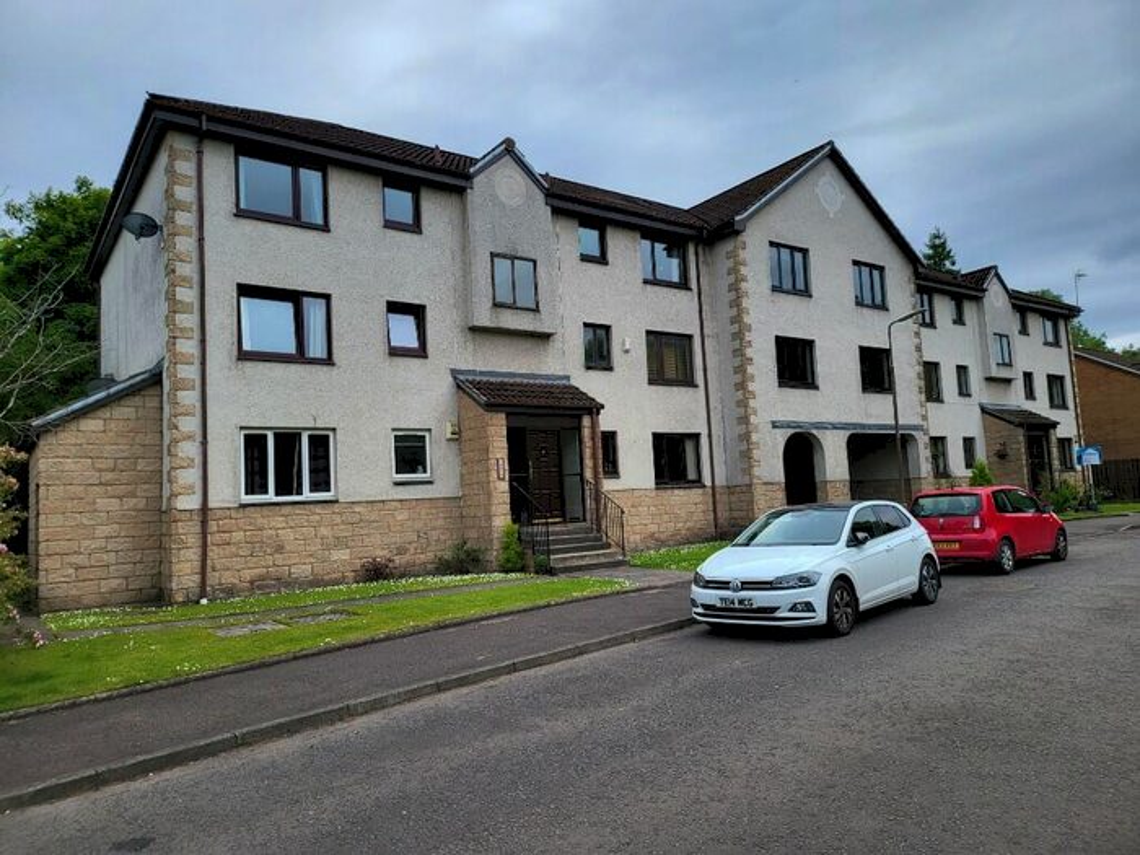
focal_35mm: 24
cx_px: 570
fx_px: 790
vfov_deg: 56.8
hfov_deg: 71.6
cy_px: 428
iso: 40
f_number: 1.8
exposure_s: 1/2228
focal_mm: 5
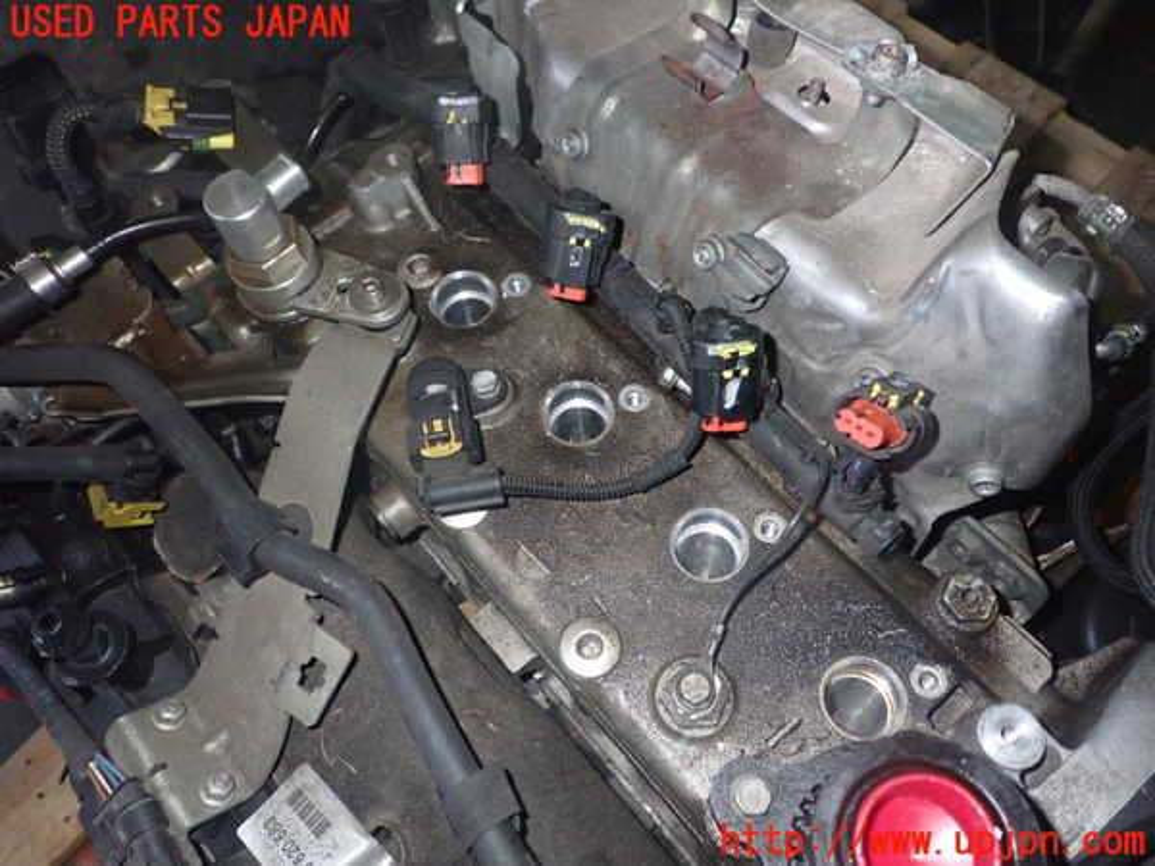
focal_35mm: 30
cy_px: 433
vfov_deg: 46.8
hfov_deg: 60.0
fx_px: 1001
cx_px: 578
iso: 800
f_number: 6.3
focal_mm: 5.4
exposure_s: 1/30
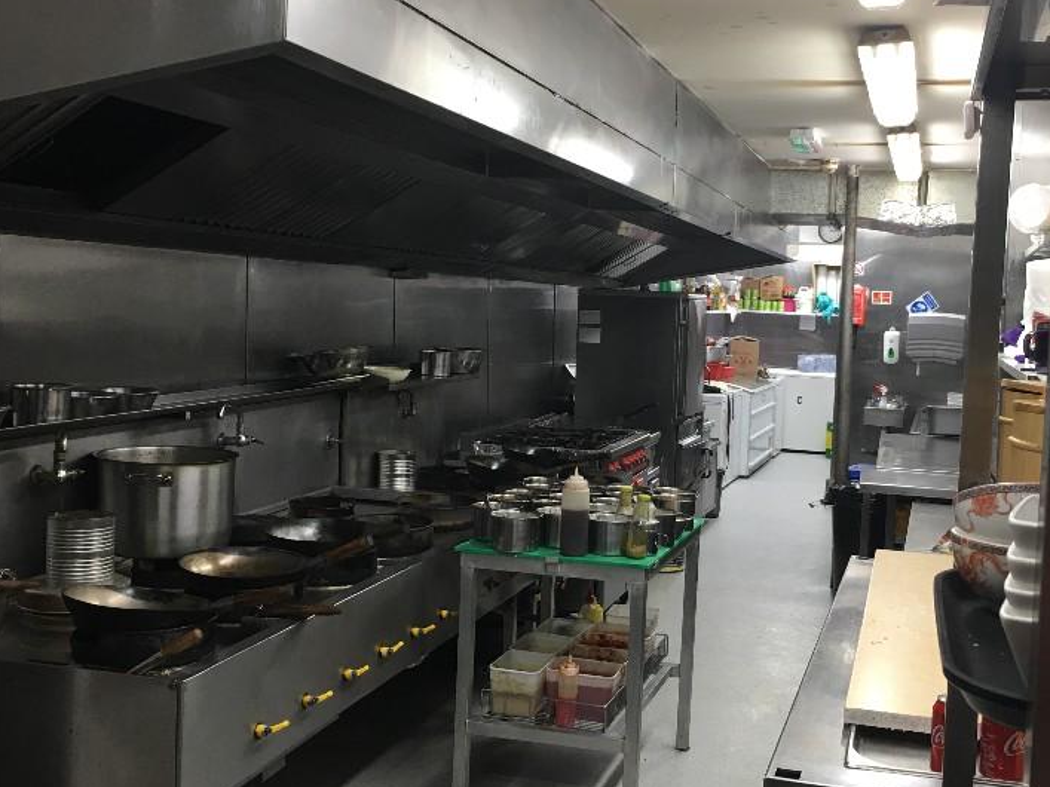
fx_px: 1274
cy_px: 391
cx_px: 612
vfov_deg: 34.3
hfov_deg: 44.6
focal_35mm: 42
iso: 32
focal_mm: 4.15
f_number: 2.2
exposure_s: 1/17
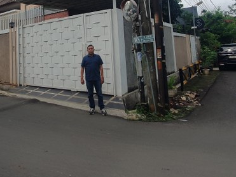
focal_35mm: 28
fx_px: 191
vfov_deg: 46.6
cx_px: 81
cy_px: 30
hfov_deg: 62.0
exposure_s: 1/1116
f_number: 2.2
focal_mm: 1.8
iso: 50
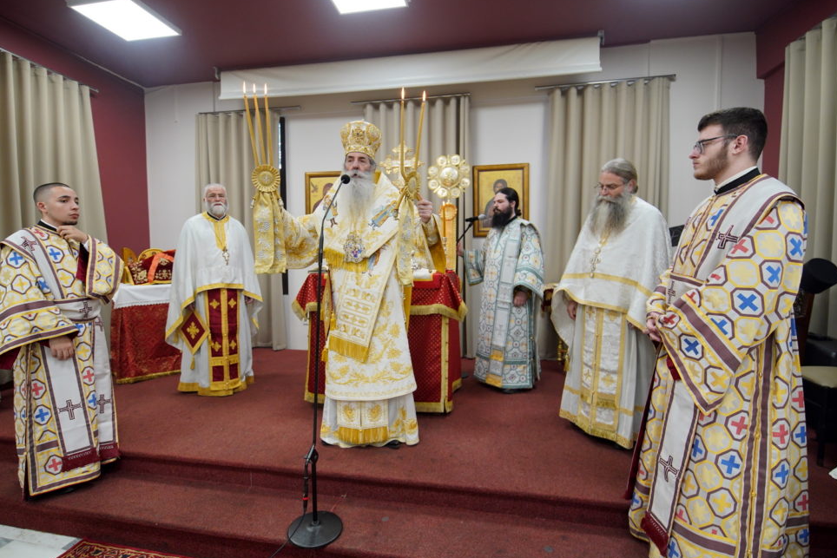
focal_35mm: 17
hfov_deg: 93.2
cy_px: 283
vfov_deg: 70.5
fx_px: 395
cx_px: 403
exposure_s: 1/200
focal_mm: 16
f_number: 2.8
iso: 1250
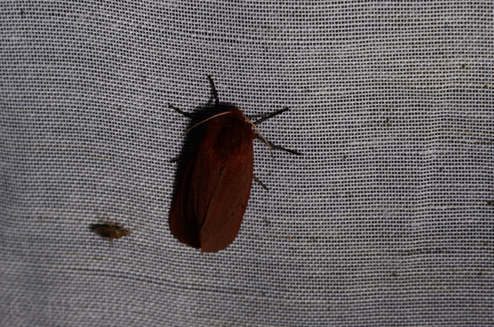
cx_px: 247
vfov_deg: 10.7
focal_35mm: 128
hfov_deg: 16.1
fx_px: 1745
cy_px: 164
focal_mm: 85
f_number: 25
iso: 100
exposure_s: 1/60
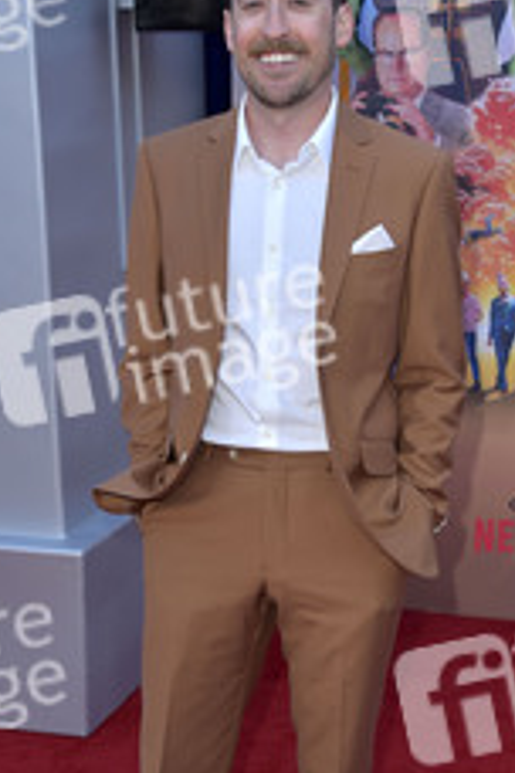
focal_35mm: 79
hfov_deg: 17.3
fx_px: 1695
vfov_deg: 25.5
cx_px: 263
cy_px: 515
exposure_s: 1/250
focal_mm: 45
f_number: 6.3
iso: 320
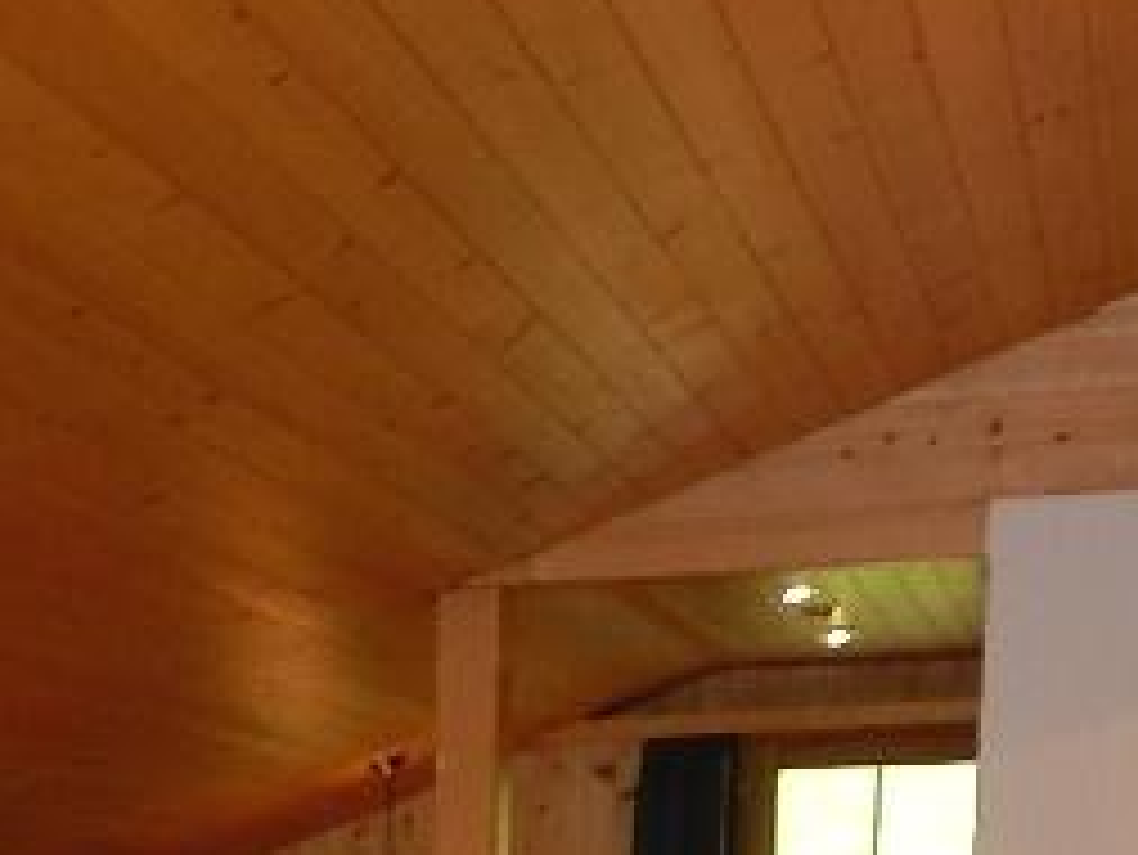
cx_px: 36
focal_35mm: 93
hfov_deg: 20.5
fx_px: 3059
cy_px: 1706
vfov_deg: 13.6
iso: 200
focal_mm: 4
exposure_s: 1/30
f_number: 3.4
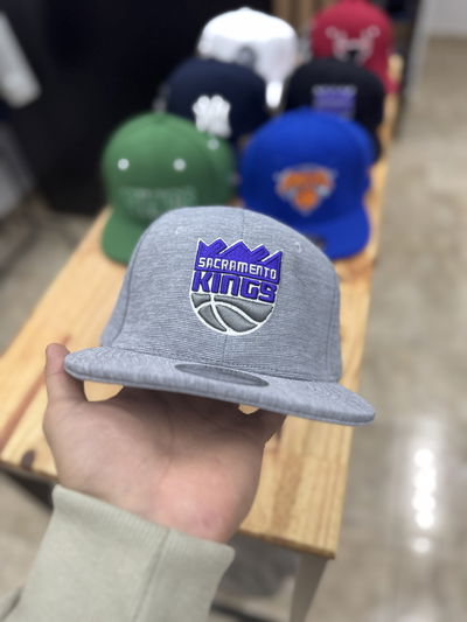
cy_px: 311
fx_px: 432
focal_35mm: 24
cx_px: 234
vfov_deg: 71.6
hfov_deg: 56.8
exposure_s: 1/50
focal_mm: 6.76
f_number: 1.78
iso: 200
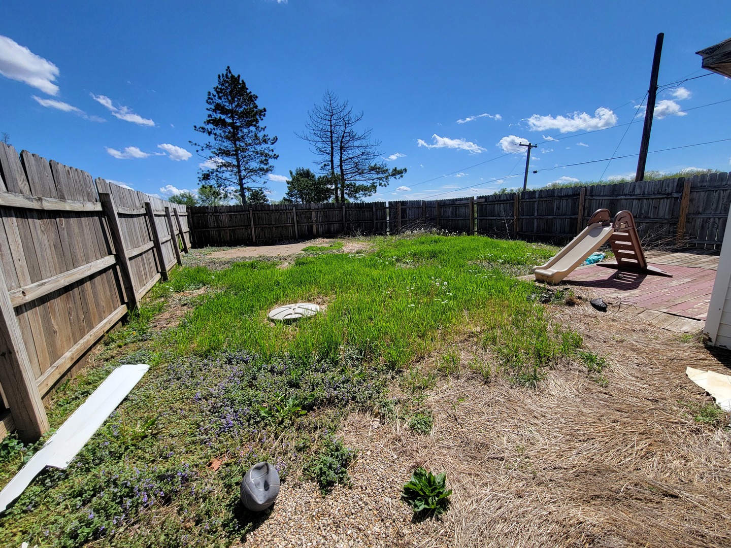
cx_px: 366
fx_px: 275
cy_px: 274
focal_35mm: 13
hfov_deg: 106.2
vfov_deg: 89.9
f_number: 2.2
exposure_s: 1/1920
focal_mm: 2.2
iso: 50
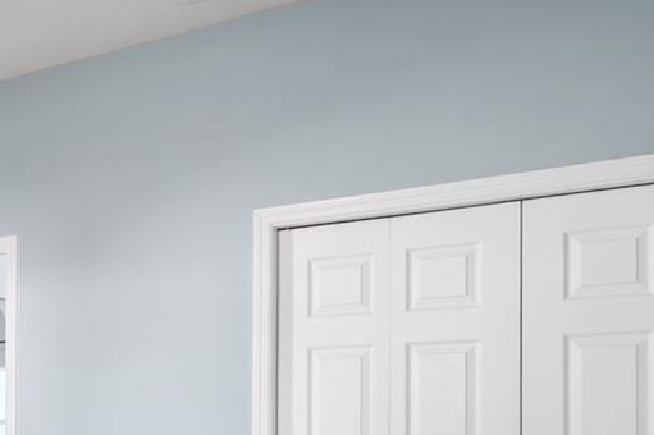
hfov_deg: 36.3
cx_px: -46
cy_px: 415
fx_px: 853
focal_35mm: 47
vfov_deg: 27.3
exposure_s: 1/2.5
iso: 250
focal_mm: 10
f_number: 9
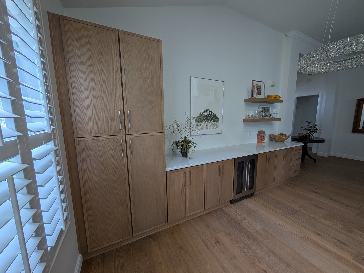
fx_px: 126
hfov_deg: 110.5
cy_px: 136
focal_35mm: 12
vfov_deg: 94.5
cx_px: 182
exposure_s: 1/85.2
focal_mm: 2.02
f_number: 1.7
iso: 51
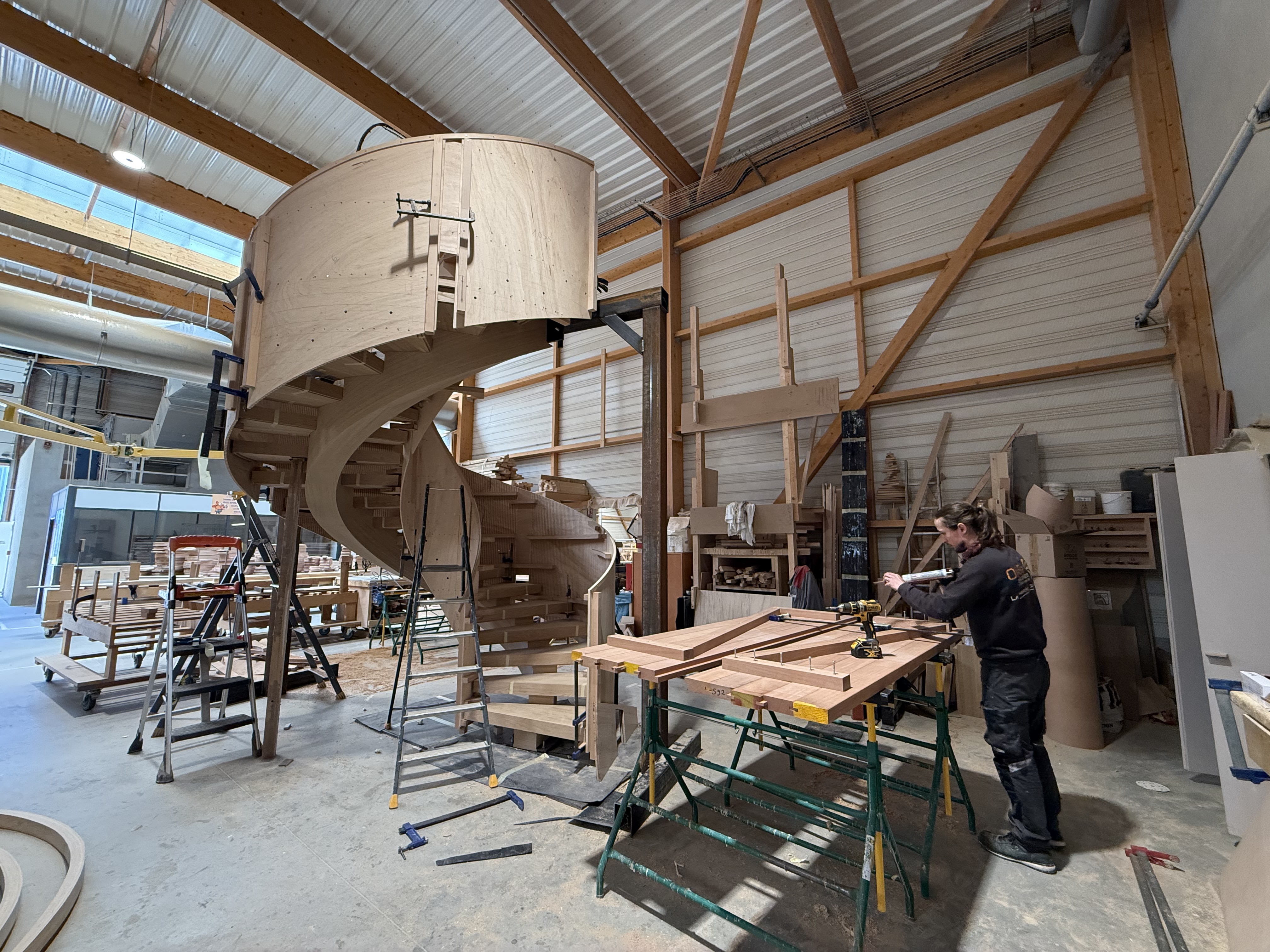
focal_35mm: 14
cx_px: 635
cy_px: 476
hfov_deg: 102.1
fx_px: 514
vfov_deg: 85.7
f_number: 2.2
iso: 320
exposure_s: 1/100
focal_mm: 2.22
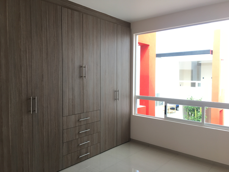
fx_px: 192
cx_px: 114
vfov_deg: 48.2
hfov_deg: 61.7
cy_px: 86
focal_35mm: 29
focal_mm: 4.15
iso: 32
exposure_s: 1/120
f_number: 2.2
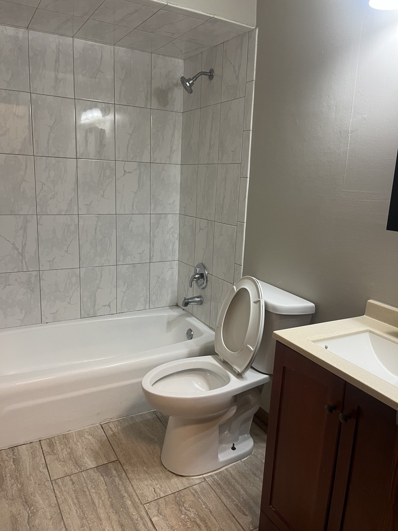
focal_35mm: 26
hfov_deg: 53.1
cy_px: 266
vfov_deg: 67.3
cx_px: 199
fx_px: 399
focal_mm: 5.1
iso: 100
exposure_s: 1/60
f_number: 1.6
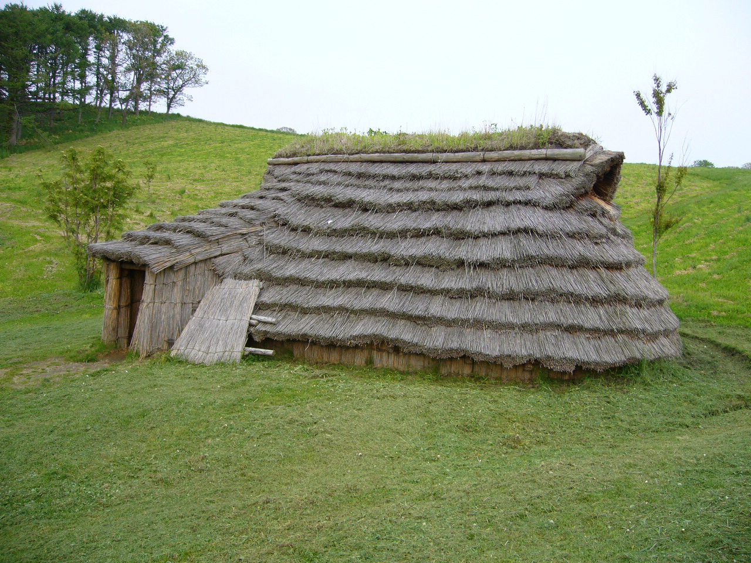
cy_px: 282
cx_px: 376
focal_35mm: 35
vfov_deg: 40.7
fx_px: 759
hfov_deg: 52.6
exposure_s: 1/160
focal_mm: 5.8
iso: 80
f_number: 2.8
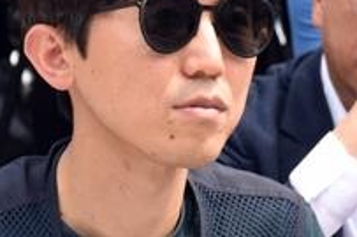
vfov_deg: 2.6
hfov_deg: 3.9
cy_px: -4
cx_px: 415
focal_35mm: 530
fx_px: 5251
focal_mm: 70
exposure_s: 1/250
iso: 360
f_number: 8
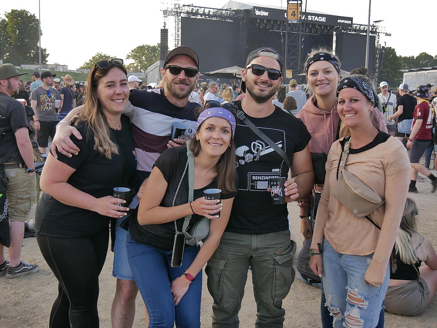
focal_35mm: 42
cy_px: 164
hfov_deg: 44.8
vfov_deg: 34.4
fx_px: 530
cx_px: 218
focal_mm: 21
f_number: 4
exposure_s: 1/60
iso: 100
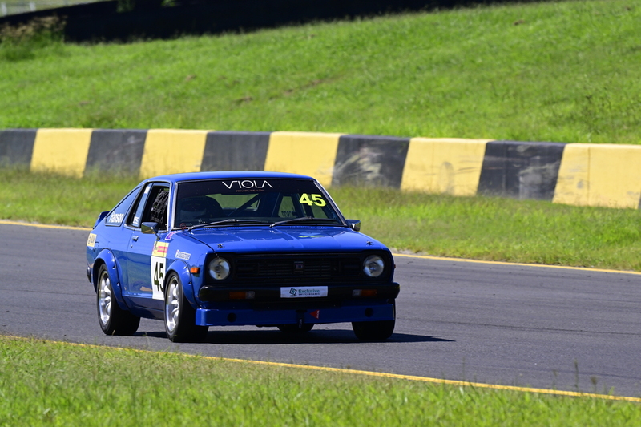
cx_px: 320
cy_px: 214
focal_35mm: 600
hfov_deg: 3.4
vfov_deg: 2.3
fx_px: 10680
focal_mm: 600
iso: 500
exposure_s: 1/640
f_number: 11
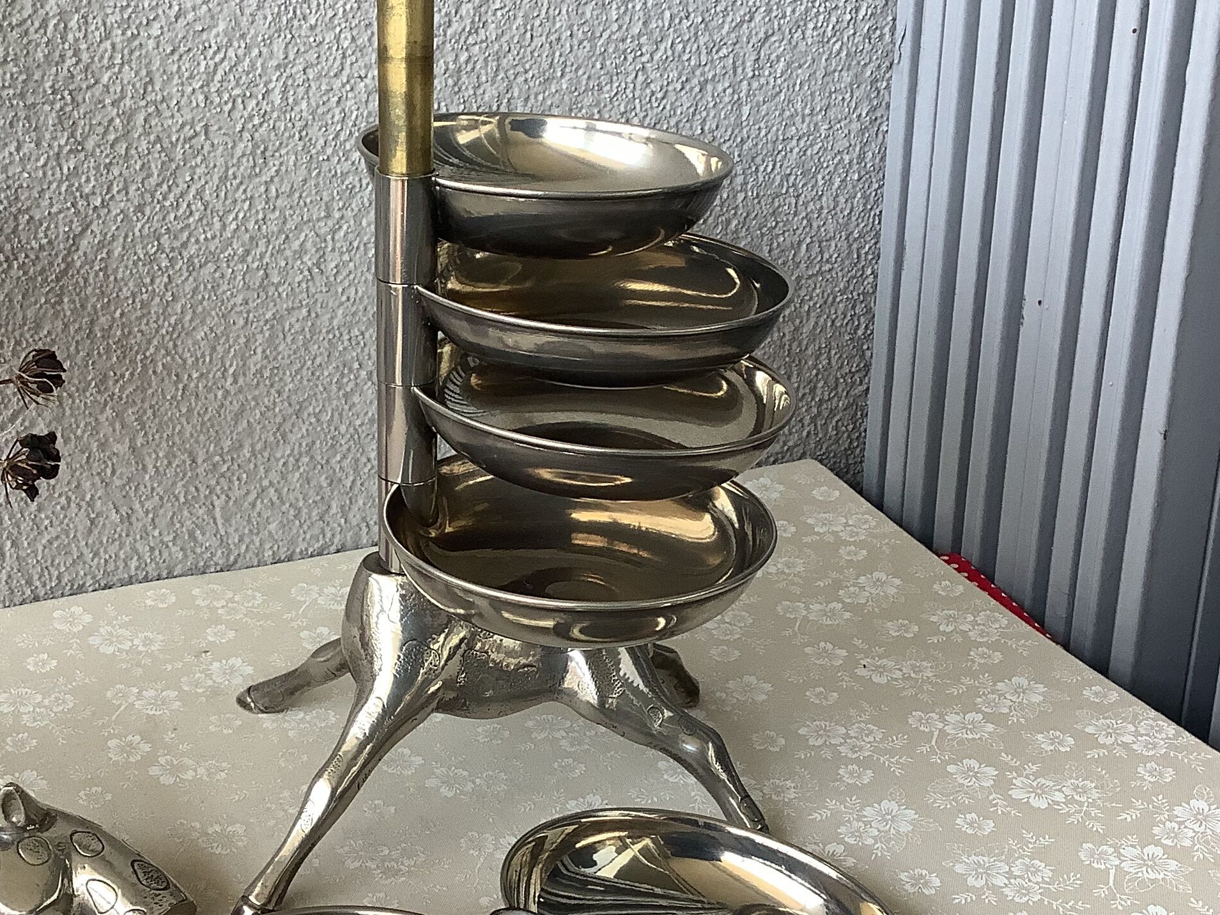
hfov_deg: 36.0
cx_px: 492
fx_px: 1868
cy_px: 573
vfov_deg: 27.4
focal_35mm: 53
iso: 80
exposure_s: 1/120
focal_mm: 3.3
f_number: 2.4
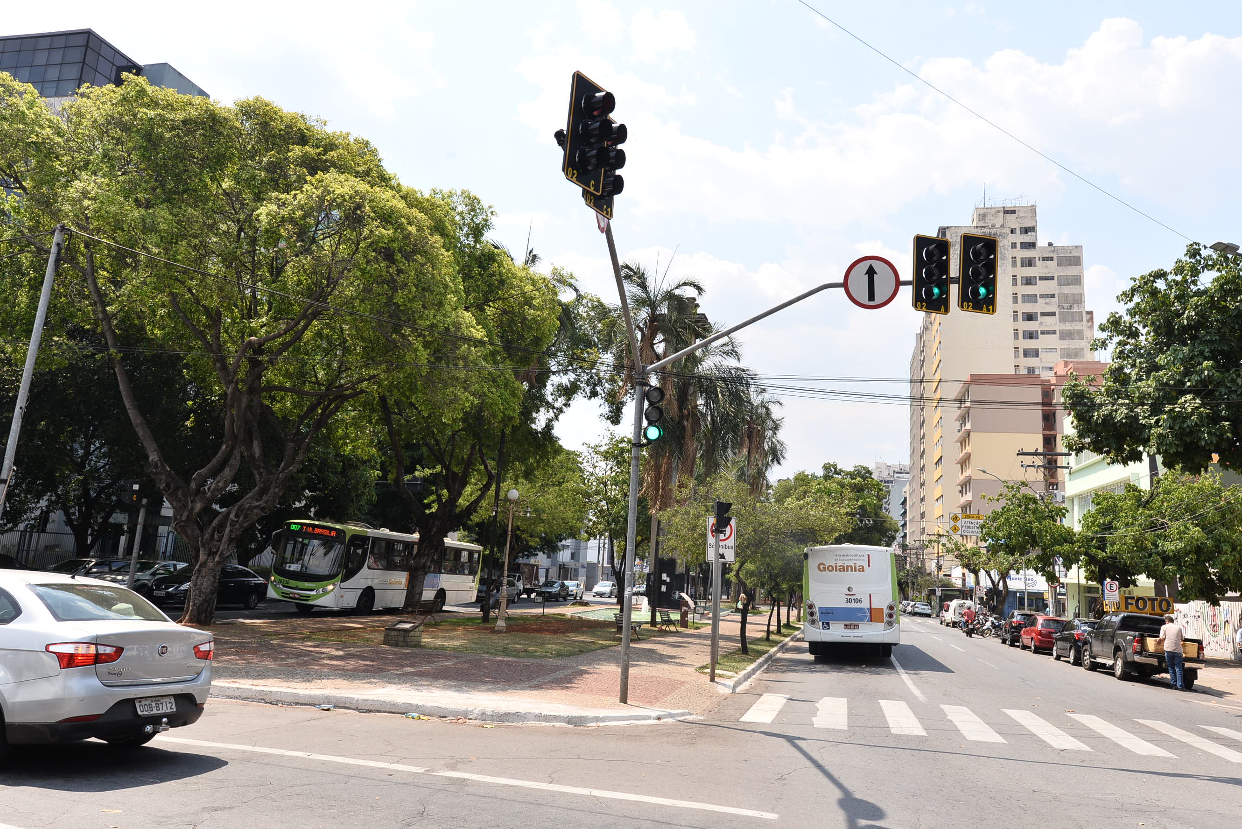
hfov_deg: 69.3
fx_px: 897
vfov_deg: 49.6
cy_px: 394
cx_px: 667
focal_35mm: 26
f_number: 10
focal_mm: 23
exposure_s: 1/250
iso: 200
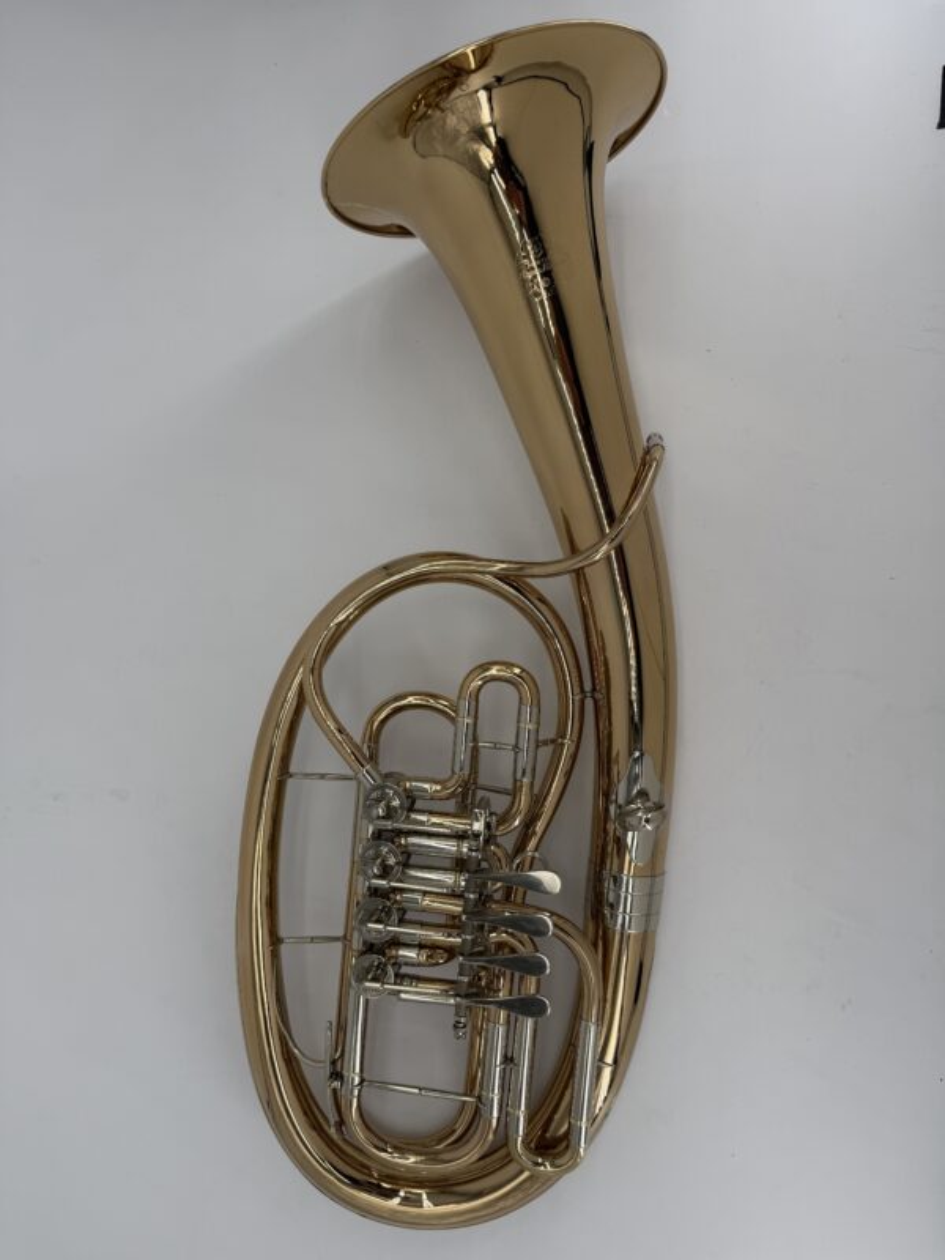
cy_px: 630
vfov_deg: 71.6
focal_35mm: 24
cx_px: 472
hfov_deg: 56.8
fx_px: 874
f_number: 1.78
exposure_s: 1/1901
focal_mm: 6.76
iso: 80
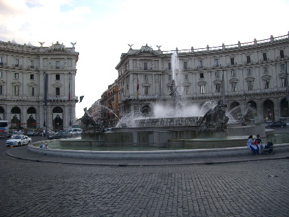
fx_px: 292
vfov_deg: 40.7
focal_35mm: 35
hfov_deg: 52.6
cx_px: 144
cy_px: 108
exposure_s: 1/200
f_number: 2.6
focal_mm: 5.8
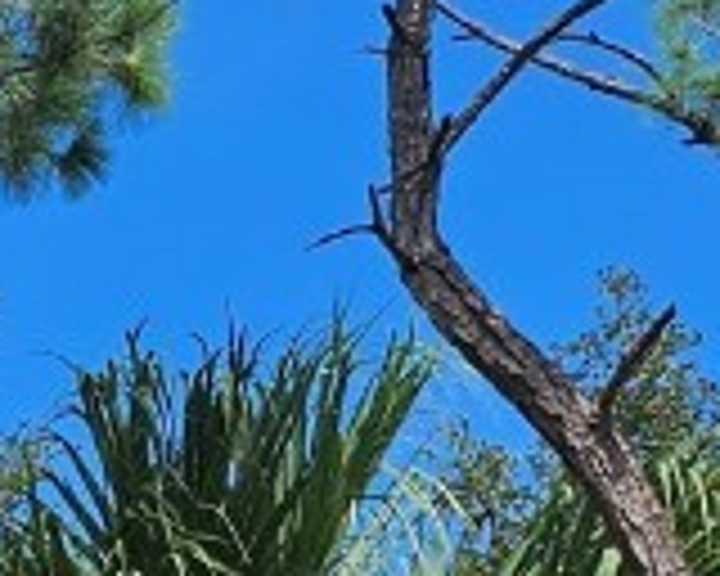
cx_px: -1040
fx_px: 3069
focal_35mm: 144
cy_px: 1584
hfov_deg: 11.1
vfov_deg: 9.1
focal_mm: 5.4
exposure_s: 1/2359
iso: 25
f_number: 1.8
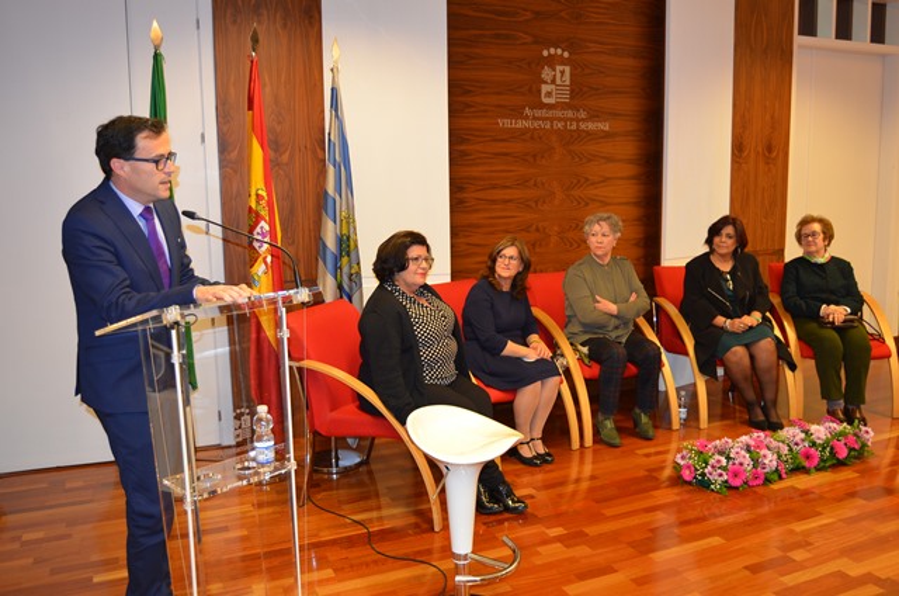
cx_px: 450
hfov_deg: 62.0
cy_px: 298
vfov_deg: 43.4
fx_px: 748
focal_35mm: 30
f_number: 3.5
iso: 640
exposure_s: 1/60
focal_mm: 20
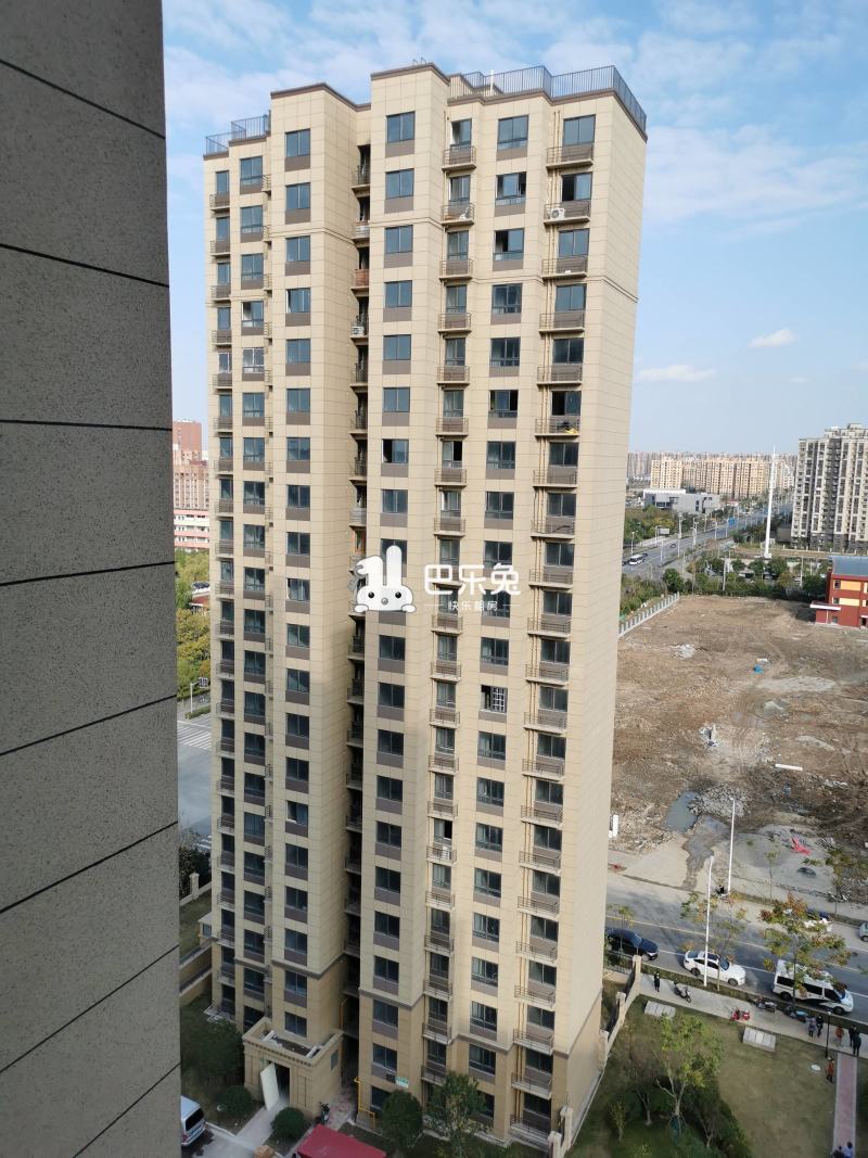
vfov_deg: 65.3
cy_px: 579
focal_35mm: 27
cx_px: 434
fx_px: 903
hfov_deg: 51.3
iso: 50
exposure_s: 1/1984
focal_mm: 5.58
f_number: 1.8
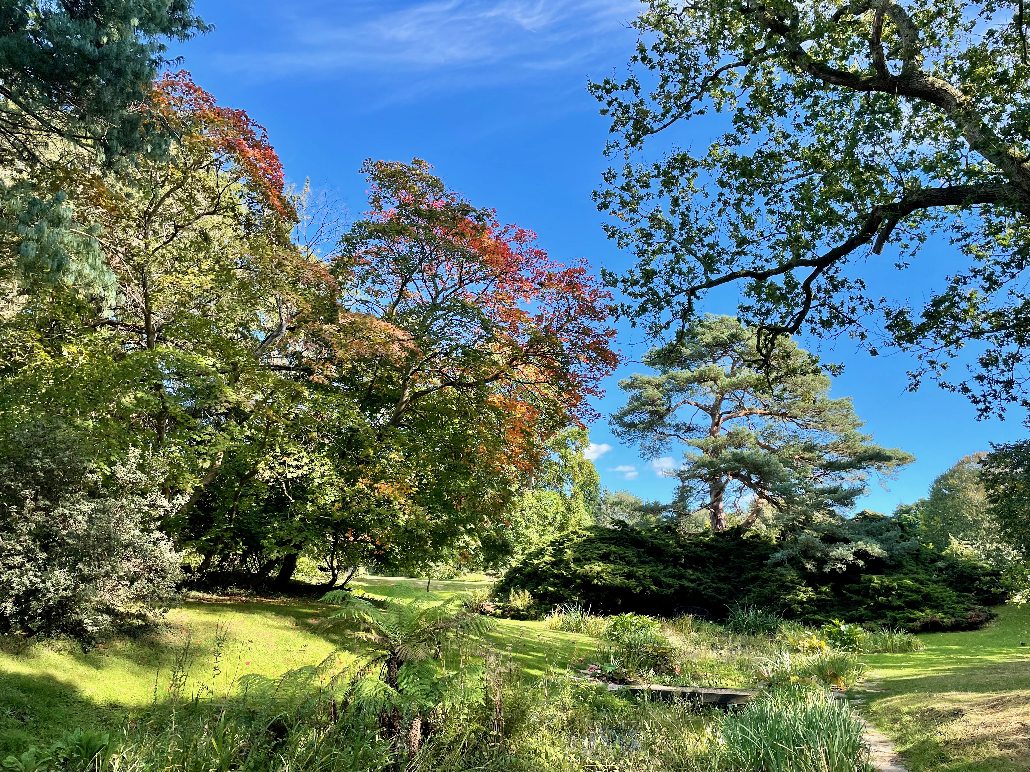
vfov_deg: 53.1
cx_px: 515
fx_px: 774
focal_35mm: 26
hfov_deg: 67.3
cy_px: 386
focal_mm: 4.2
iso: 32
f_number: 1.6
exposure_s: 1/895
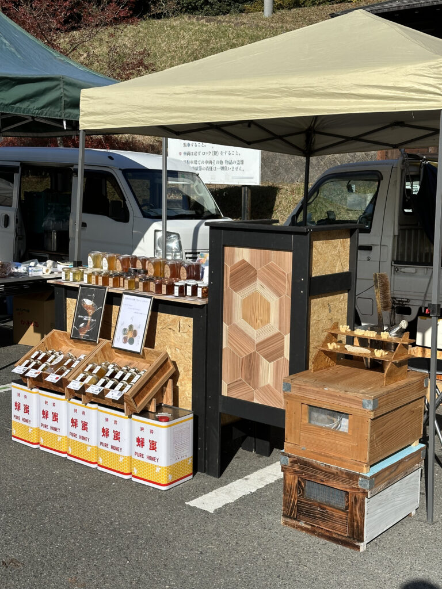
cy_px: 294
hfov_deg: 30.3
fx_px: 817
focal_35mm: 48
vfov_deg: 39.7
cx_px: 221
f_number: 1.78
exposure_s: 1/5000
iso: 64
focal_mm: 6.86
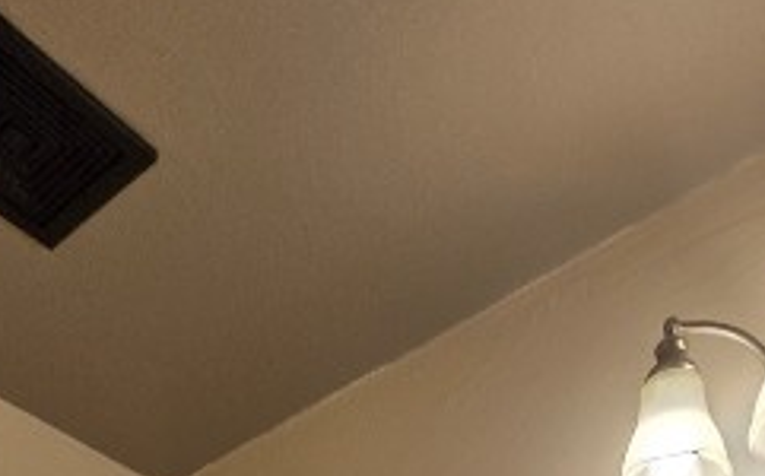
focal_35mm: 44
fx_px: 916
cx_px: 460
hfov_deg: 45.1
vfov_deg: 15.6
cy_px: 1123
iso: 50
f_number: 1.9
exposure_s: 1/120
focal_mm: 2.2
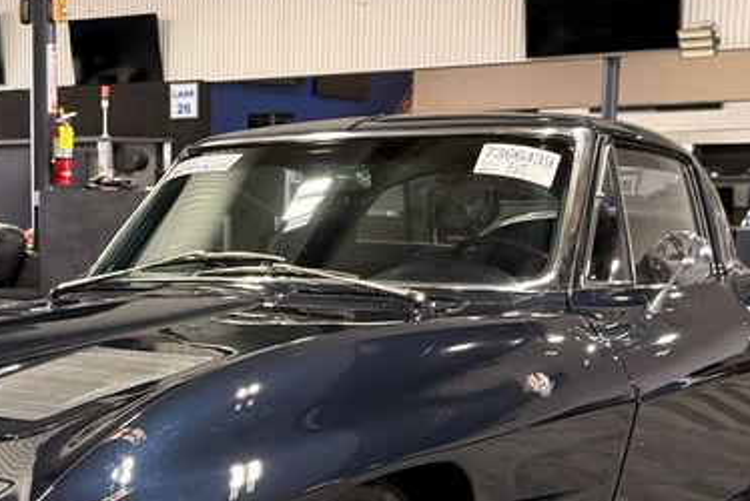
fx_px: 1668
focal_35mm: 80
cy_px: 533
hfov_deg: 24.8
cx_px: 118
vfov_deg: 16.6
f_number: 1.78
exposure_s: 1/121
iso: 200
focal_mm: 6.76
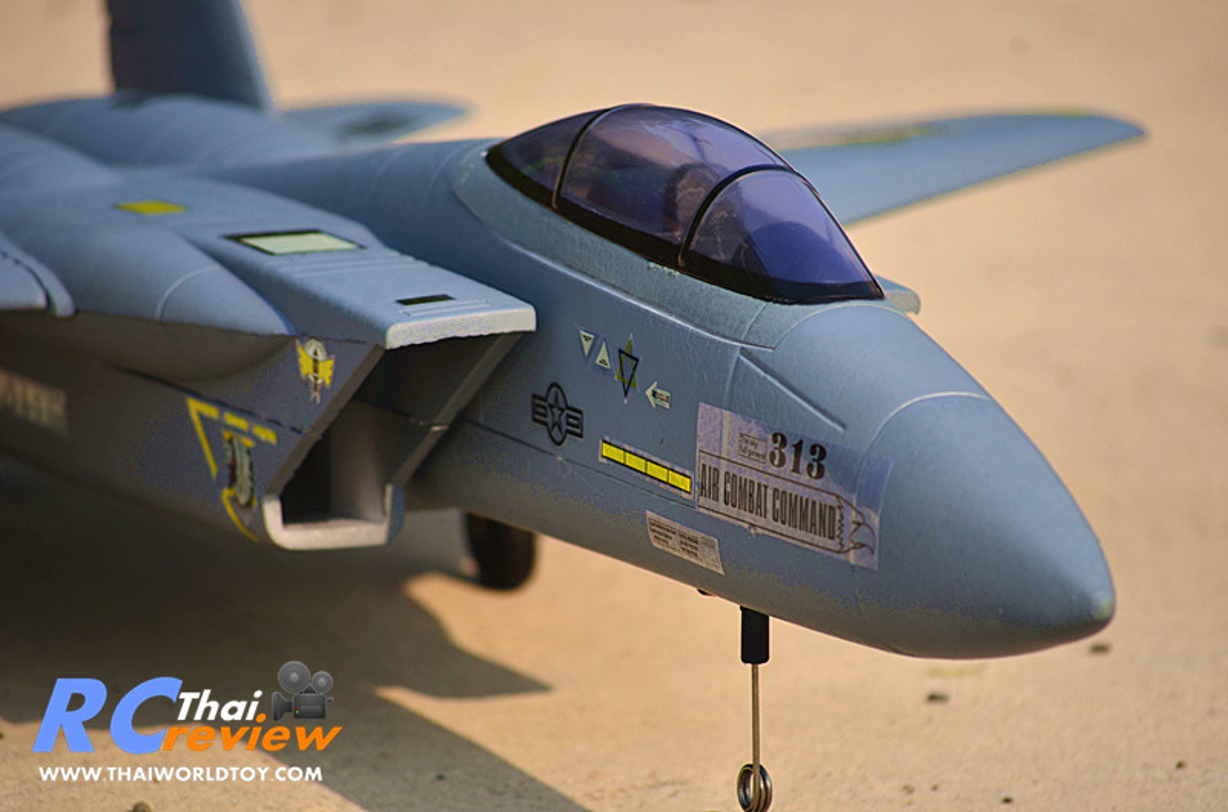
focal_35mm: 300
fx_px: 10207
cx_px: 614
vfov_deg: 4.6
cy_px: 406
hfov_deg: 6.9
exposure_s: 1/500
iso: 100
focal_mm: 200
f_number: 5.6
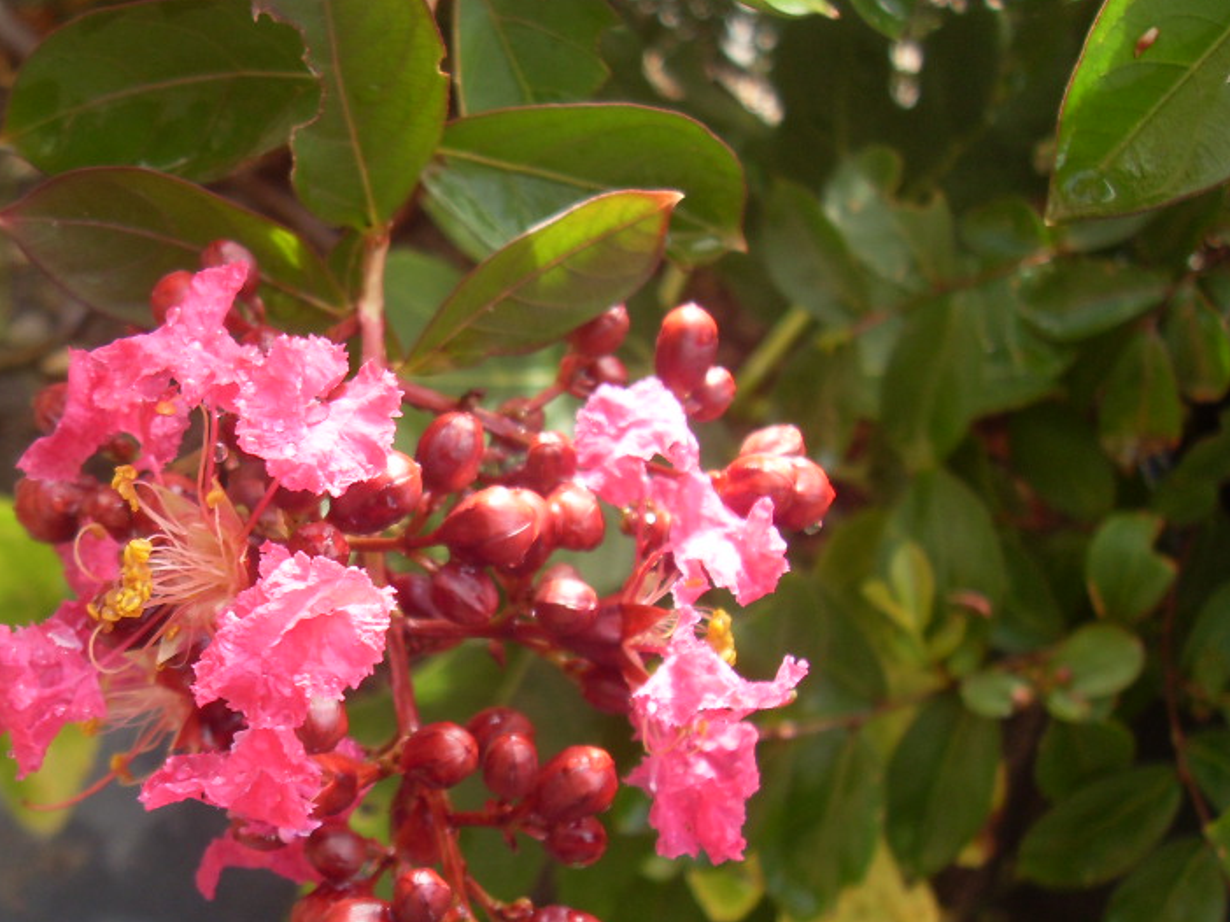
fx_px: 1918
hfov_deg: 35.0
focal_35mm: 54
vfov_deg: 26.9
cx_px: 349
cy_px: 605
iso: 80
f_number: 2.8
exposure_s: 1/180
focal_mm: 6.3
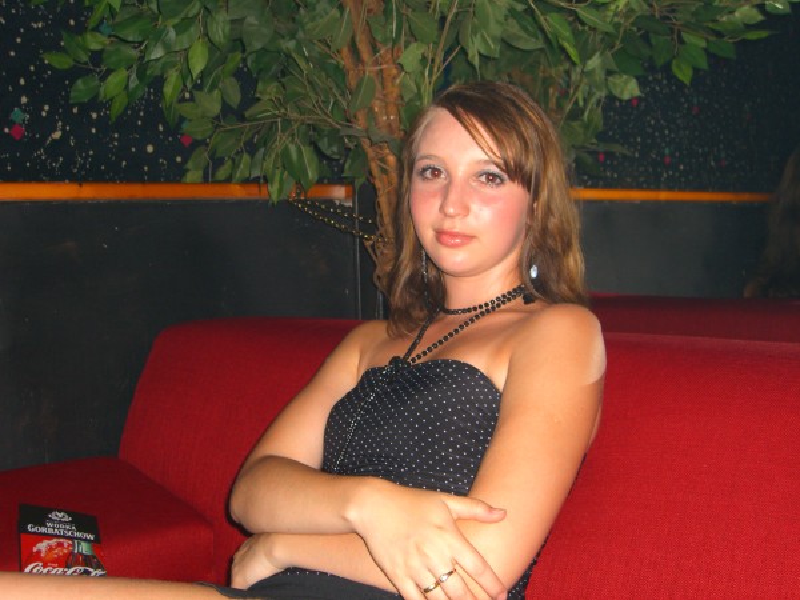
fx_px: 1063
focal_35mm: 46
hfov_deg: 41.2
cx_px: 400
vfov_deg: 31.5
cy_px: 300
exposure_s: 1/60
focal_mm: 9.5
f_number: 3.1
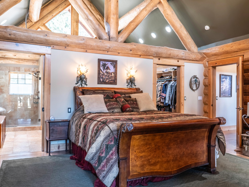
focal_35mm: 28
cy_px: 93
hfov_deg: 63.4
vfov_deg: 49.8
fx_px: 201
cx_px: 126
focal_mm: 12
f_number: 4
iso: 200
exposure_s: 1/60
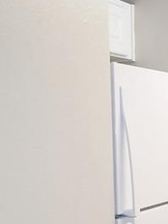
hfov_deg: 23.7
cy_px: 191
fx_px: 382
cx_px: 171
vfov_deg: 31.5
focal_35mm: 59
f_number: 2.2
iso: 250
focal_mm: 2.2
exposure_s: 1/60.2
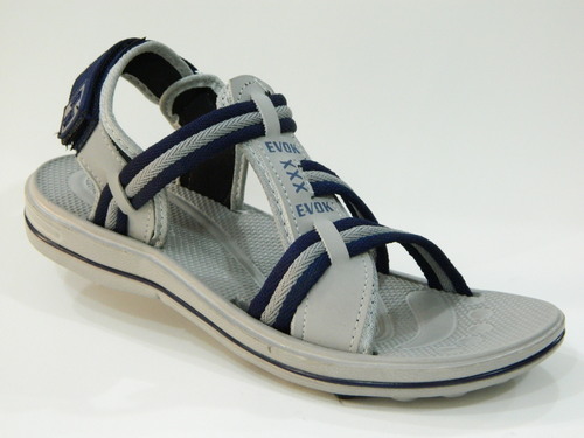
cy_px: 219
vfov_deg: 21.0
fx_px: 1181
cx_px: 292
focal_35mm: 70
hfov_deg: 27.8
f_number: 4
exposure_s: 1/13
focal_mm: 12.6
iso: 400
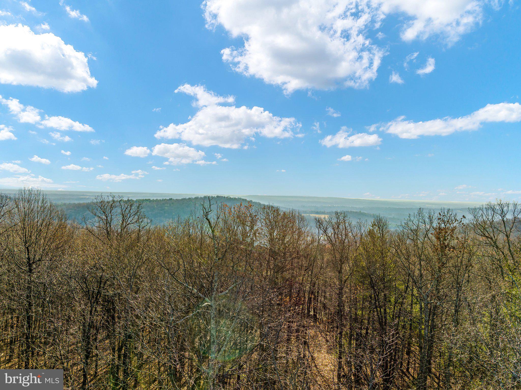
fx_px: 361
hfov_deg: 71.6
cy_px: 195
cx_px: 260
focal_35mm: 24
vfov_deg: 56.8
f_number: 4
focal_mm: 12.29
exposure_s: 1/1000
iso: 100
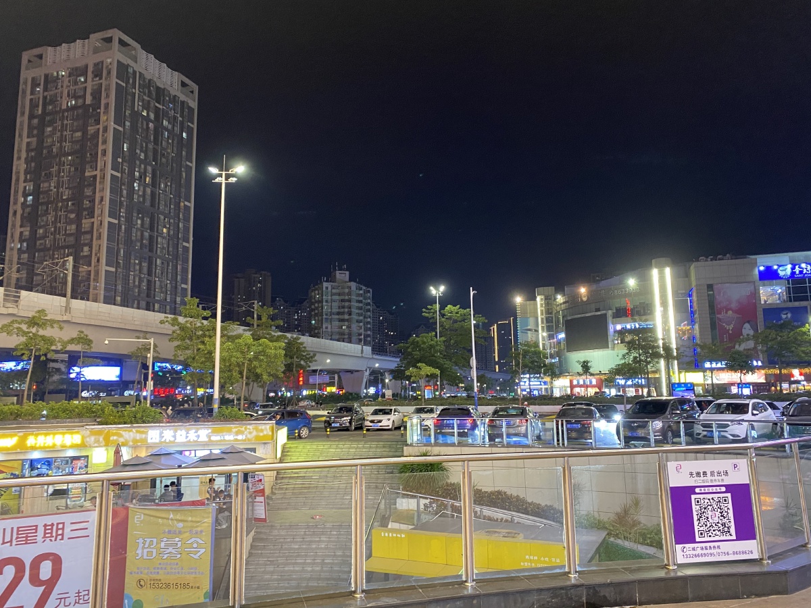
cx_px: 406
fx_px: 609
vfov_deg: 53.1
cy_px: 304
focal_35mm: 26
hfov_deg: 67.3
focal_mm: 4.25
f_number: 1.8
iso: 400
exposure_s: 1/33
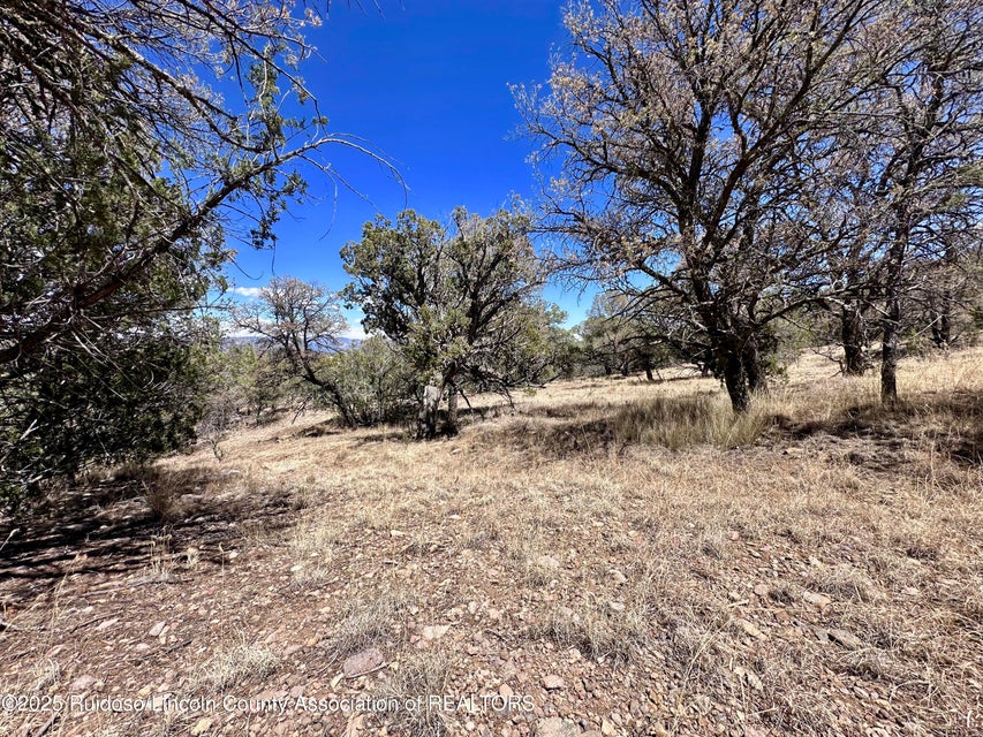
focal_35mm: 14
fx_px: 398
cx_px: 492
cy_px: 368
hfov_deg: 102.1
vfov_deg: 85.7
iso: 50
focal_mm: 2.22
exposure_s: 1/1742
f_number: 2.2
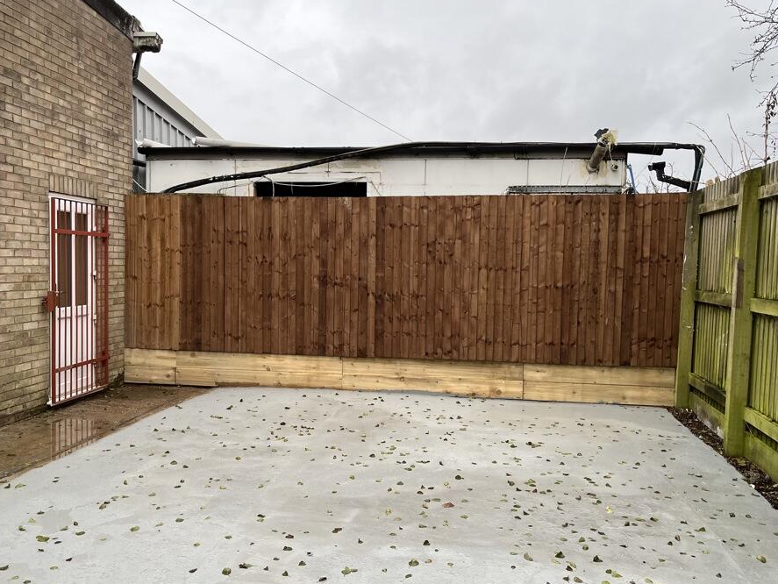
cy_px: 302
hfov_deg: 59.9
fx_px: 675
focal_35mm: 30
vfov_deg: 46.8
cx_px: 359
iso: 50
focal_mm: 5.1
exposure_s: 1/430
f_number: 1.6
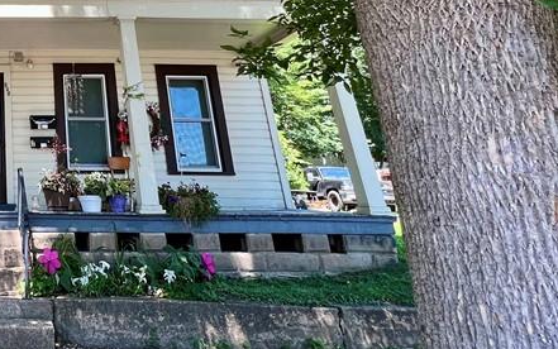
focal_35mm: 32
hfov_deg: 48.0
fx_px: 487
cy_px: -10
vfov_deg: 35.2
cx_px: -13
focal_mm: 1.57
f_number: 1.8
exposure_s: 1/186
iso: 32
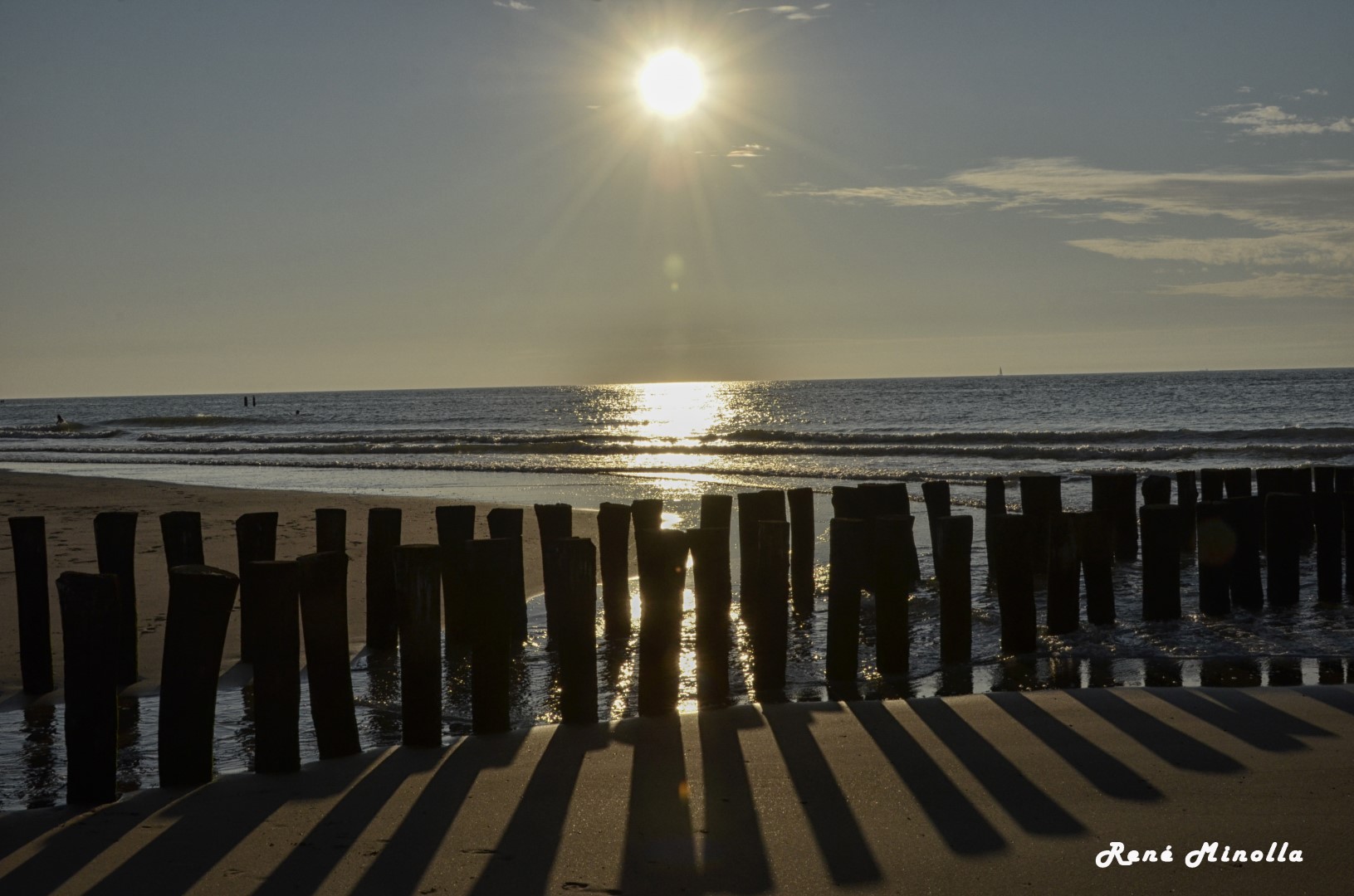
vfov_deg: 30.7
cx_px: 677
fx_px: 1633
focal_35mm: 44
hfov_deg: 45.0
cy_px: 448
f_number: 20
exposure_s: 1/1600
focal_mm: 29
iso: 400
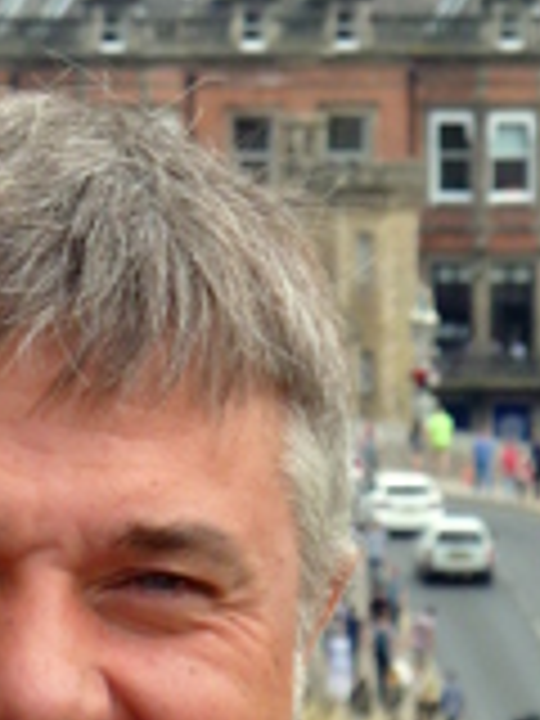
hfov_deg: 2.6
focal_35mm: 570
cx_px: -40
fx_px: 11856
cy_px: 279
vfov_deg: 3.5
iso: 80
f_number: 4.4
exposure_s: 1/200
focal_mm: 19.5
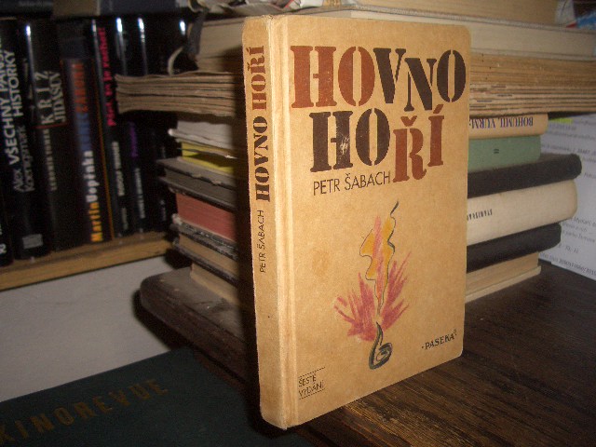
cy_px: 224
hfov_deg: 52.6
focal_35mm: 35
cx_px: 298
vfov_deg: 40.7
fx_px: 603
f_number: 2.6
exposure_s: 1/60
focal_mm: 5.8
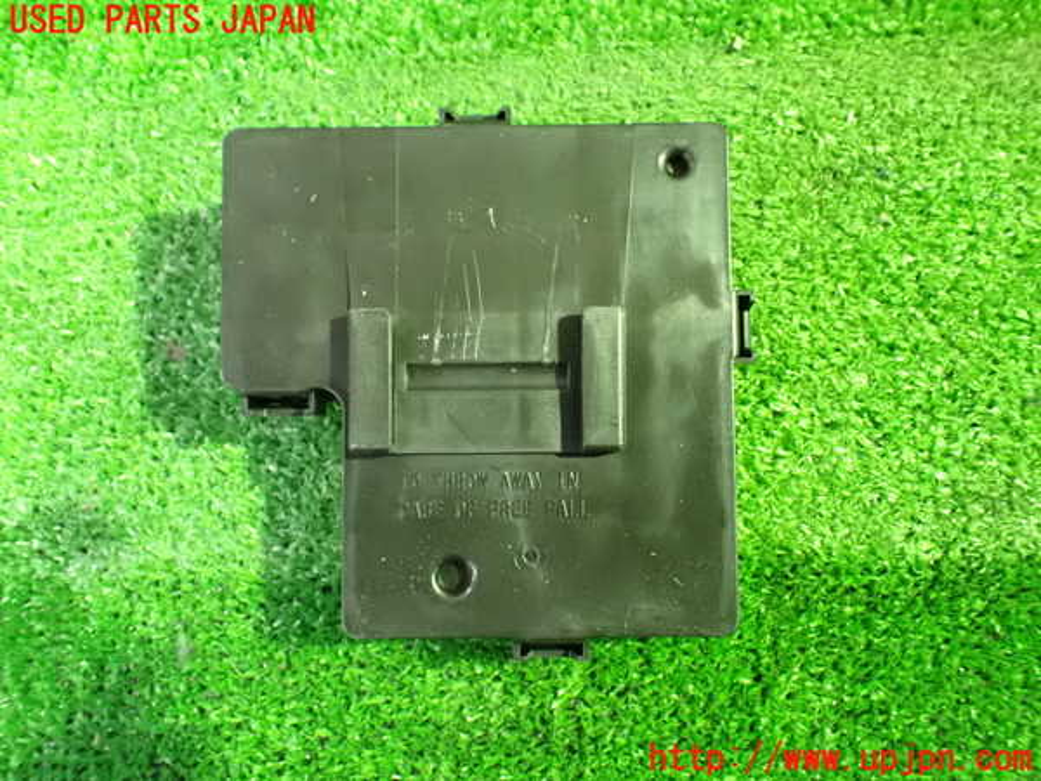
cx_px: 520
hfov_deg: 60.0
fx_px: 902
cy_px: 390
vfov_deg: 46.8
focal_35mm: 30
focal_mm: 5.4
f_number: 2.3
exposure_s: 1/25
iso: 1600
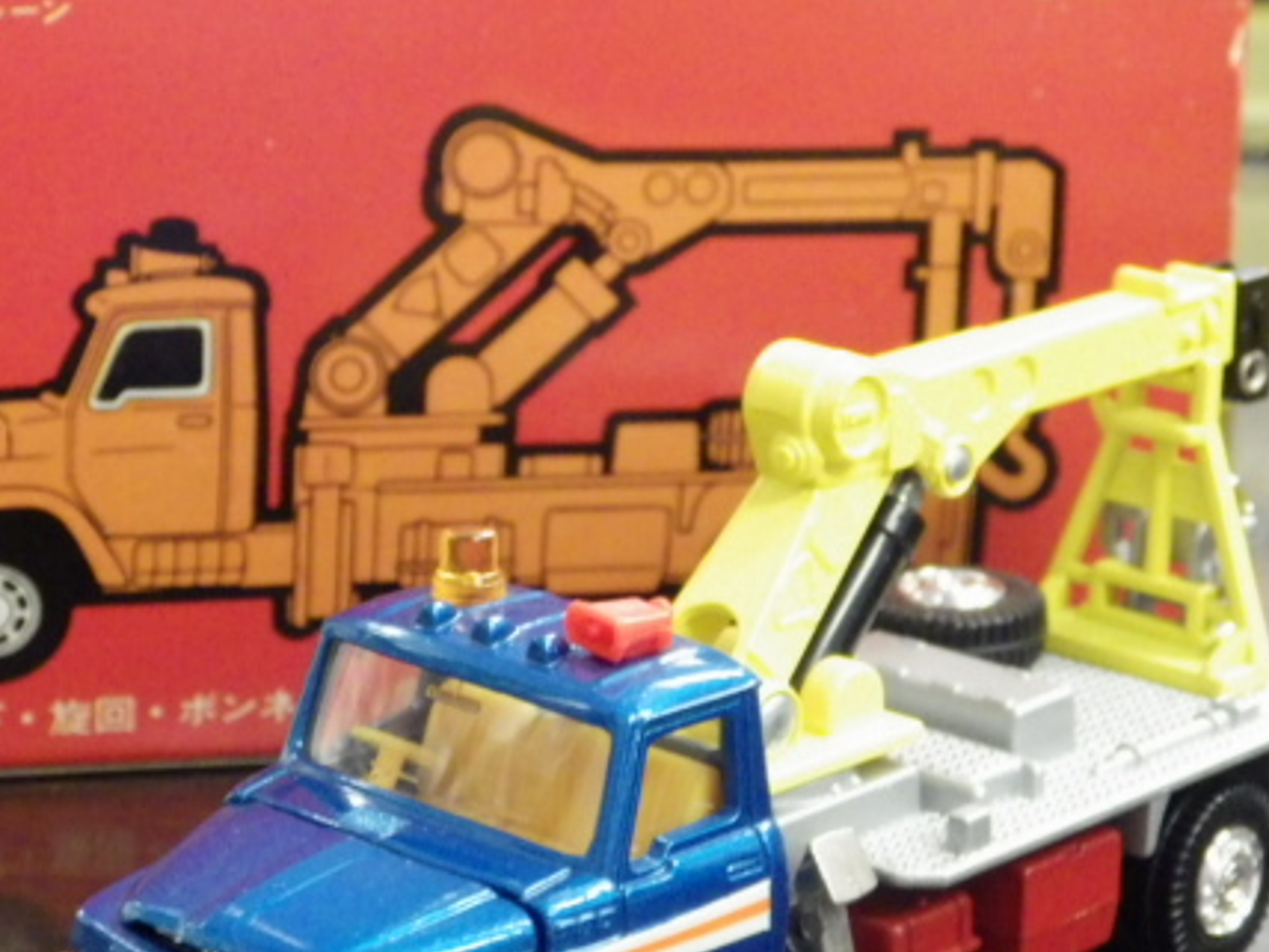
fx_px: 4766
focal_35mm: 130
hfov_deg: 15.2
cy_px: 566
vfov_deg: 11.4
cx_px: 501
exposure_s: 1/30
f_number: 4.4
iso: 1250
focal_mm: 15.6
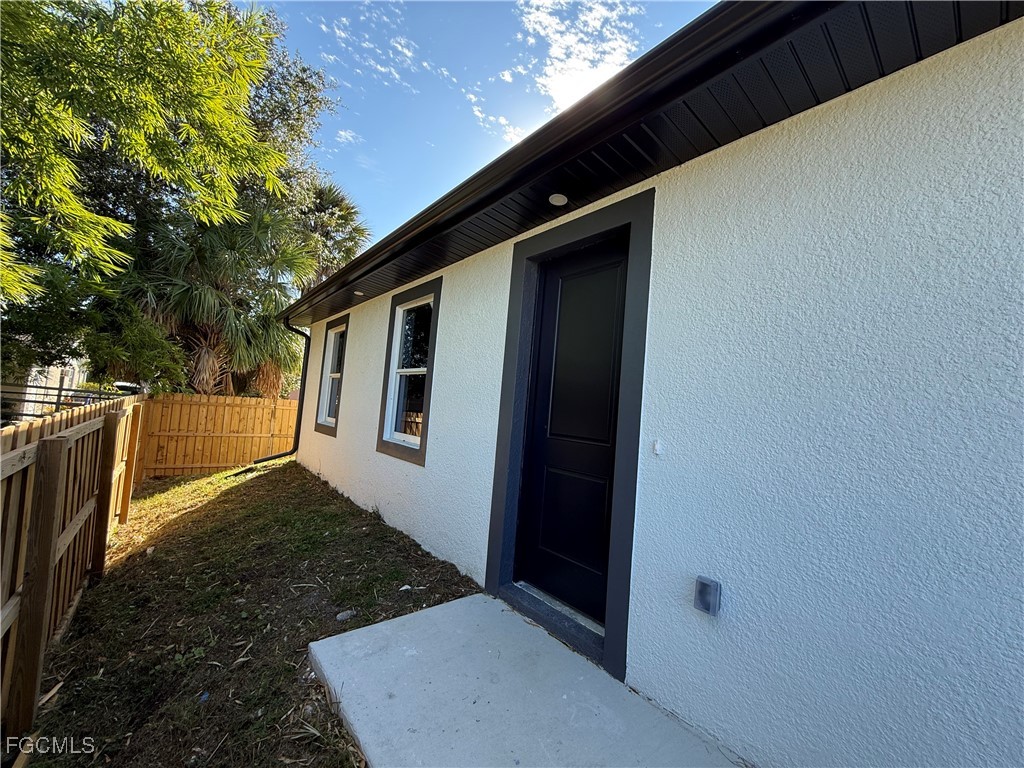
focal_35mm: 14
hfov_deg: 102.1
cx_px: 512
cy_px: 384
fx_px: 414
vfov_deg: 85.7
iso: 50
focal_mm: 2.22
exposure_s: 1/301
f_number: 2.2
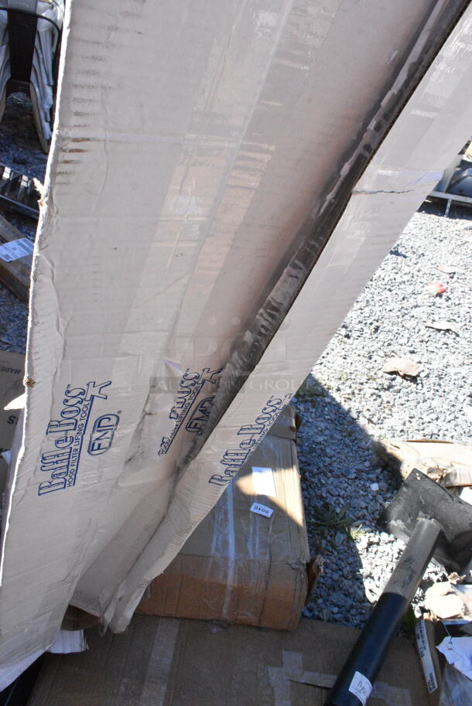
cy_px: 353
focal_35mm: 30
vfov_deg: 61.9
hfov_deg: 43.7
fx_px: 589
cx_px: 236
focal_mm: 20
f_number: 18
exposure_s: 1/1250
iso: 6400
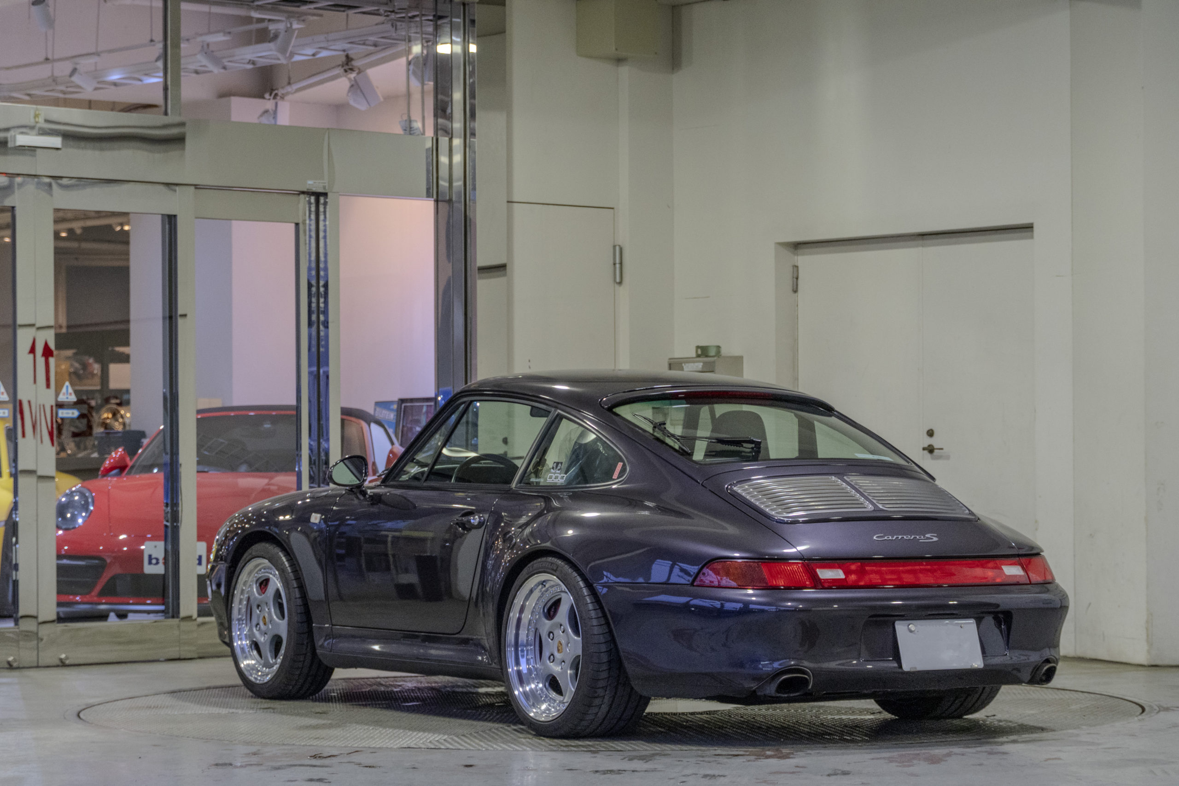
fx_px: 3242
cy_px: 393
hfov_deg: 20.6
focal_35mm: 99
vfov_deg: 13.8
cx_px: 590
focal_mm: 66
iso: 2000
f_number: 5.6
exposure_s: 1/125
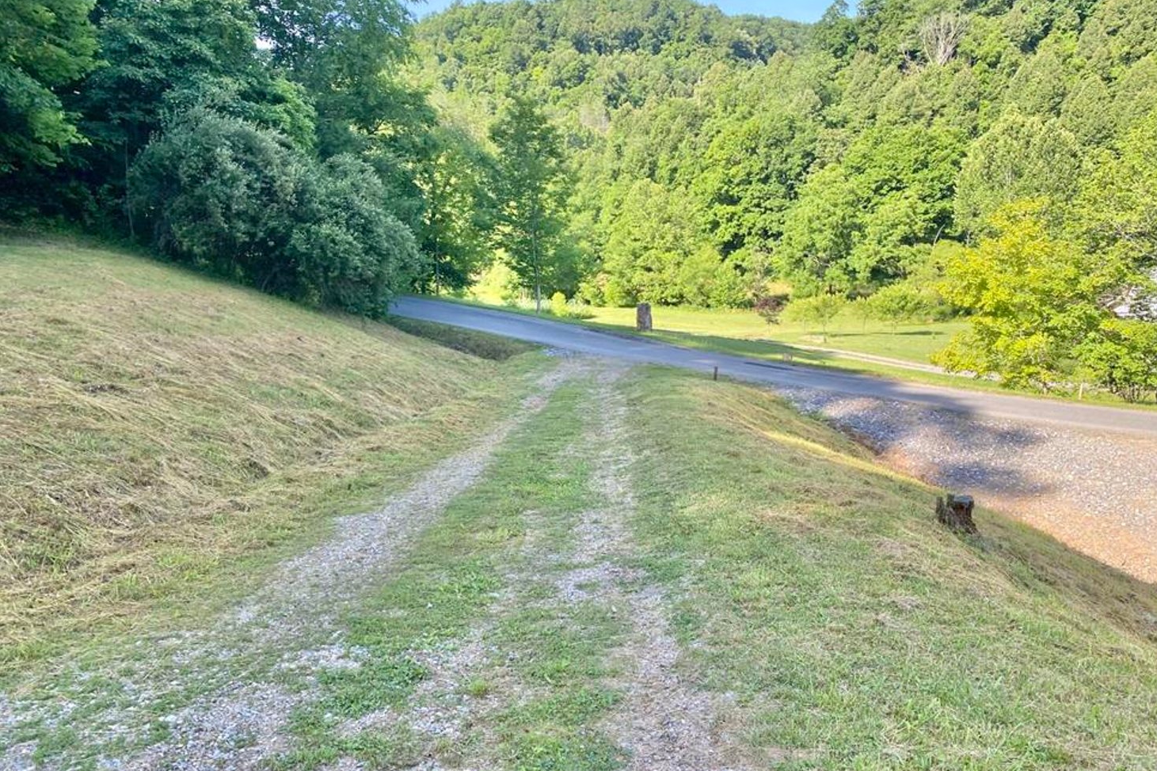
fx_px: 900
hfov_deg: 65.5
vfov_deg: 46.4
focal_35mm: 28
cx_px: 598
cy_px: 409
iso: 32
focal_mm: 4.25
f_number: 1.8
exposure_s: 1/393
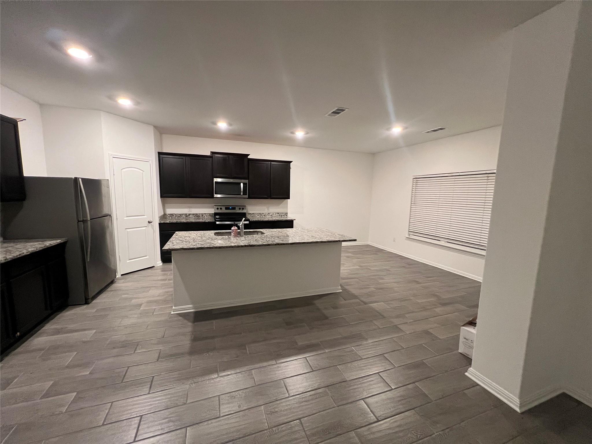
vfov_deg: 89.9
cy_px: 222
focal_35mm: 13
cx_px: 296
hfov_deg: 106.2
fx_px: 222
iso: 400
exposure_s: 1/60
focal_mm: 1.57
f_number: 1.8
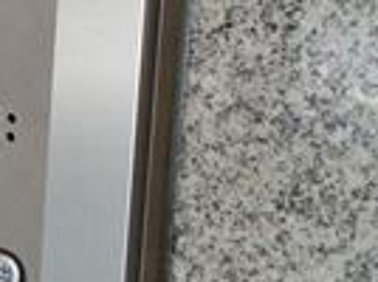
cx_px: -302
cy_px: -23
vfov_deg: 11.3
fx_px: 1406
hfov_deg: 13.7
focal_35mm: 129
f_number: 2.4
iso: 147
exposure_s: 1/16.9
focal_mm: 2.87
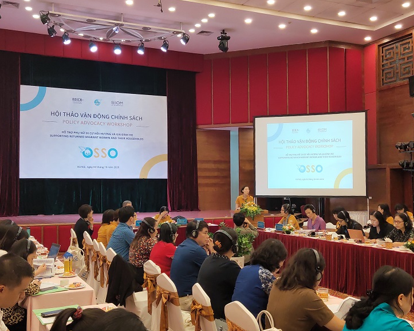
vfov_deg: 53.2
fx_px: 331
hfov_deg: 64.1
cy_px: 170
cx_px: 198
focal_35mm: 27
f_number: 1.7
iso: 111
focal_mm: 4.71
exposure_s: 1/100
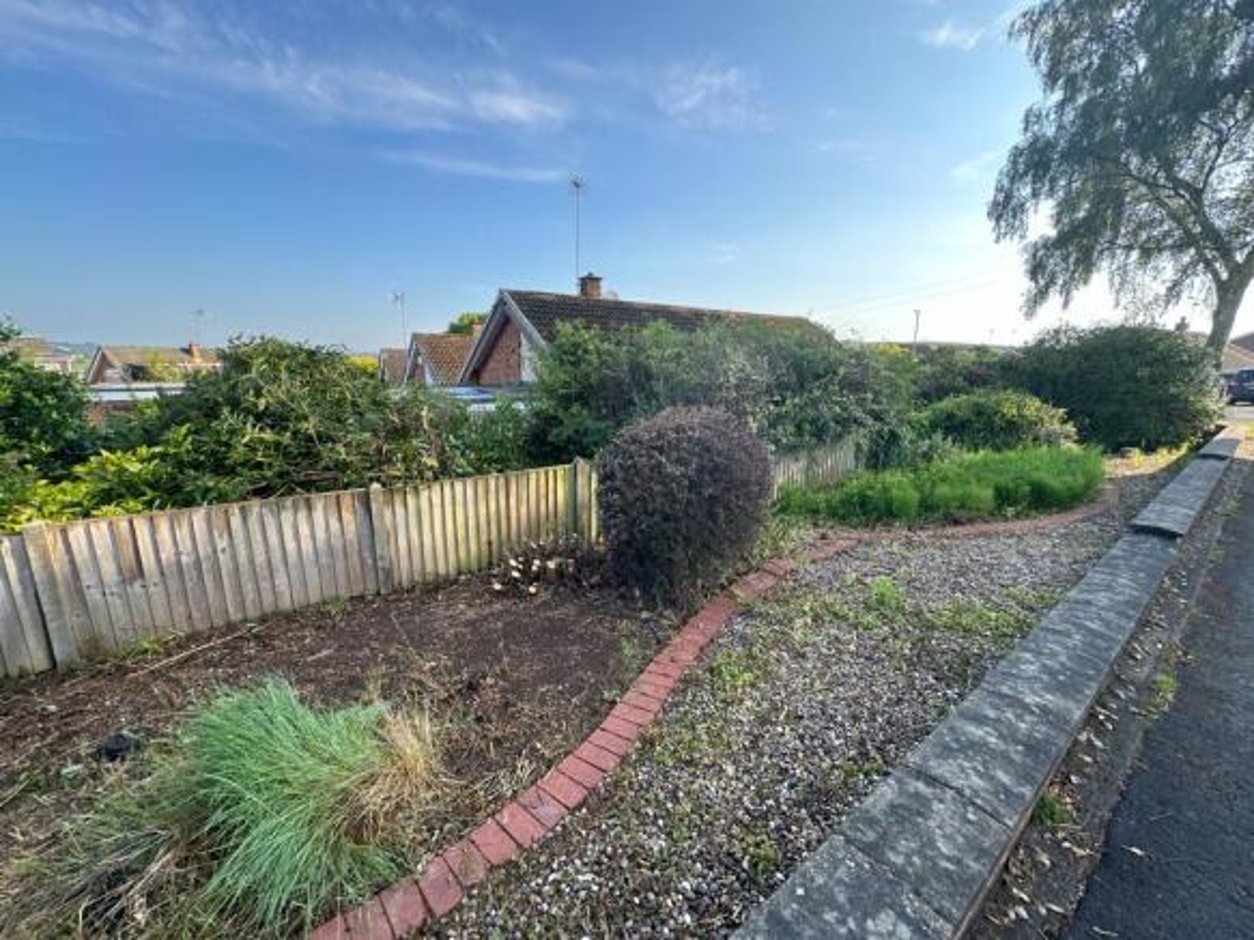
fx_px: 507
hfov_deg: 102.1
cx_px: 627
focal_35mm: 14
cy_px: 470
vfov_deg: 85.7
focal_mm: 2.22
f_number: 2.2
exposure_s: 1/307
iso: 40
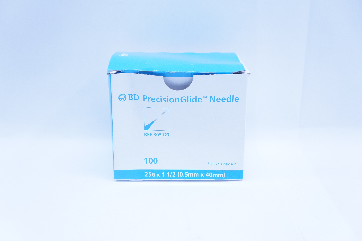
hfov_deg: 41.2
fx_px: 482
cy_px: 120
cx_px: 181
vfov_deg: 28.0
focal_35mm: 48
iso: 800
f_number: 4.5
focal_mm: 32
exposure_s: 1/200
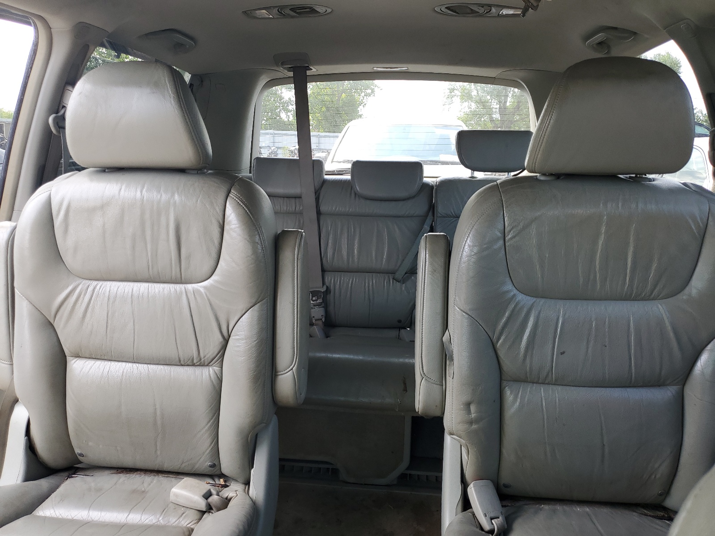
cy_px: 268
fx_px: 537
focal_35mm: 26
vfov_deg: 53.1
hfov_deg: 67.3
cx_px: 358
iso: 50
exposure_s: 1/133
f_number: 1.5
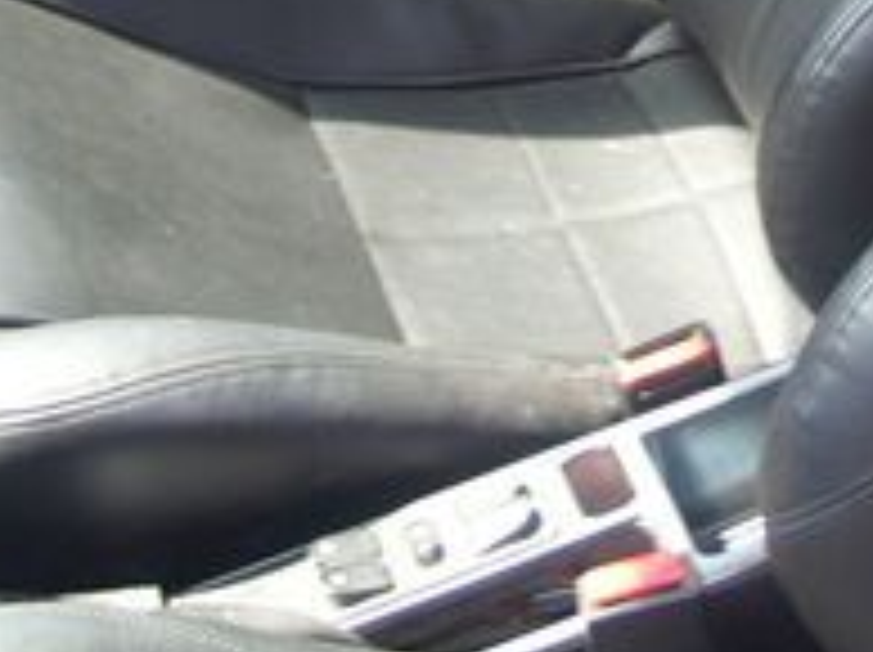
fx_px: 2997
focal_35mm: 119
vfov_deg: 12.2
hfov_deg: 16.3
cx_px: 814
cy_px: -103
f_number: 2.7
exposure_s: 1/65.1
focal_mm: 6
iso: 80
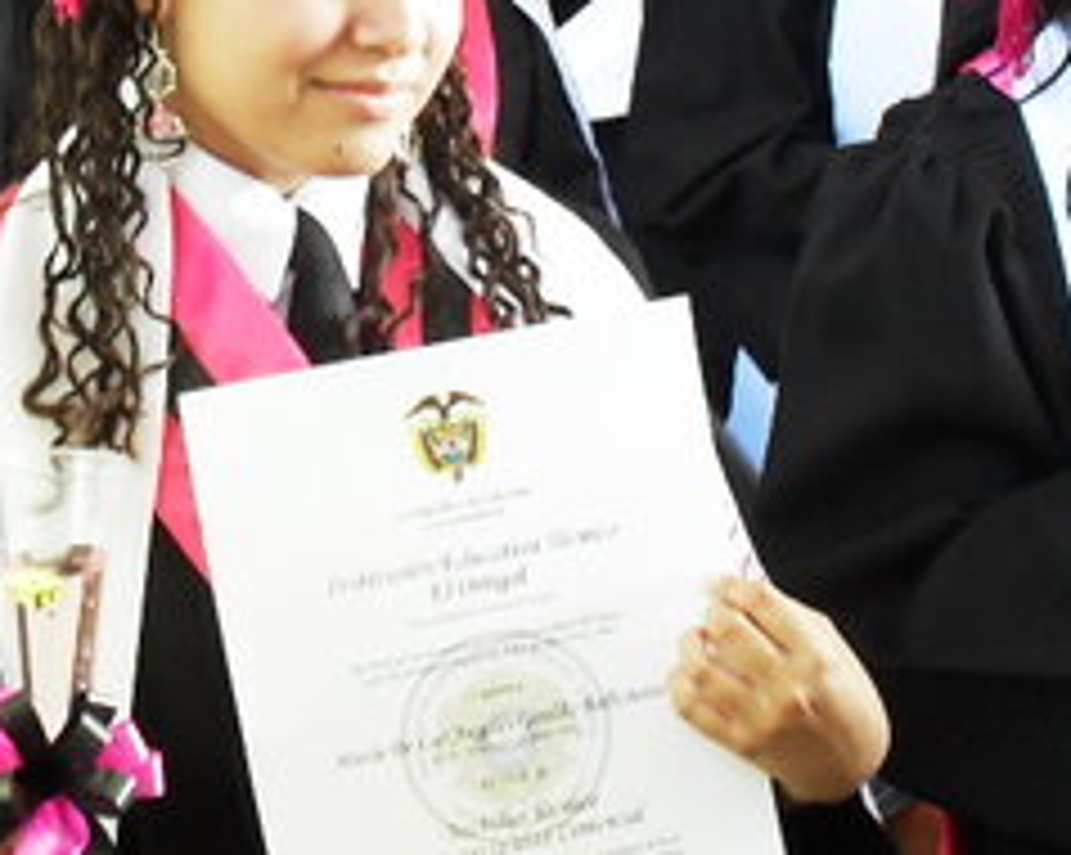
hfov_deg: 20.8
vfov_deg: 16.6
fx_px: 2914
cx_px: 468
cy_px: 248
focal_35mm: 92
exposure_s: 1/20
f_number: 3.2
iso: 200
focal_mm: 6.3
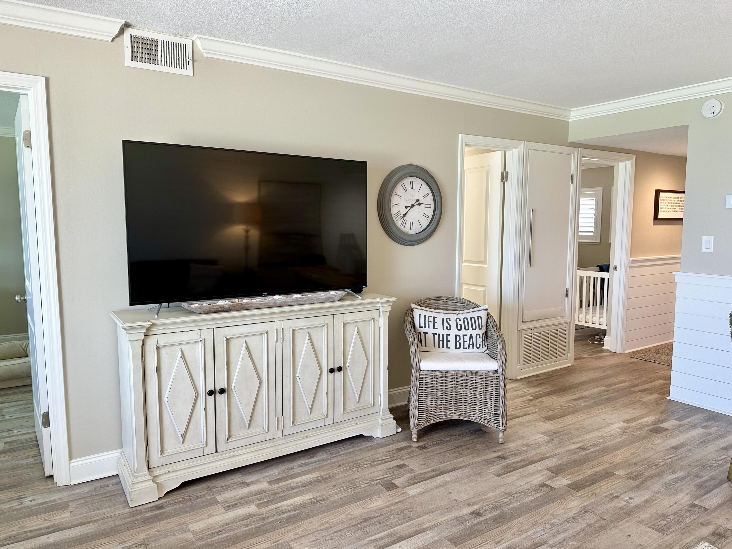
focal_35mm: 24
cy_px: 274
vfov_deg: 56.8
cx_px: 366
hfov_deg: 71.6
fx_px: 508
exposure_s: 1/60
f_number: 1.78
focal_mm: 6.86
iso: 125
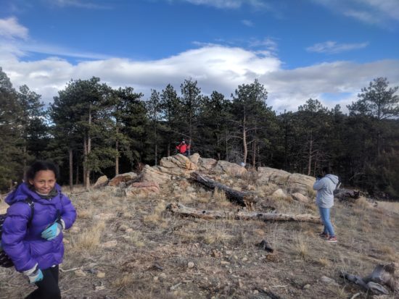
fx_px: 300
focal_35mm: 26
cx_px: 200
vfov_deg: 53.1
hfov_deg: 67.3
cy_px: 150
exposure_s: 1/1980
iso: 62
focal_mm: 4.67
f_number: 2
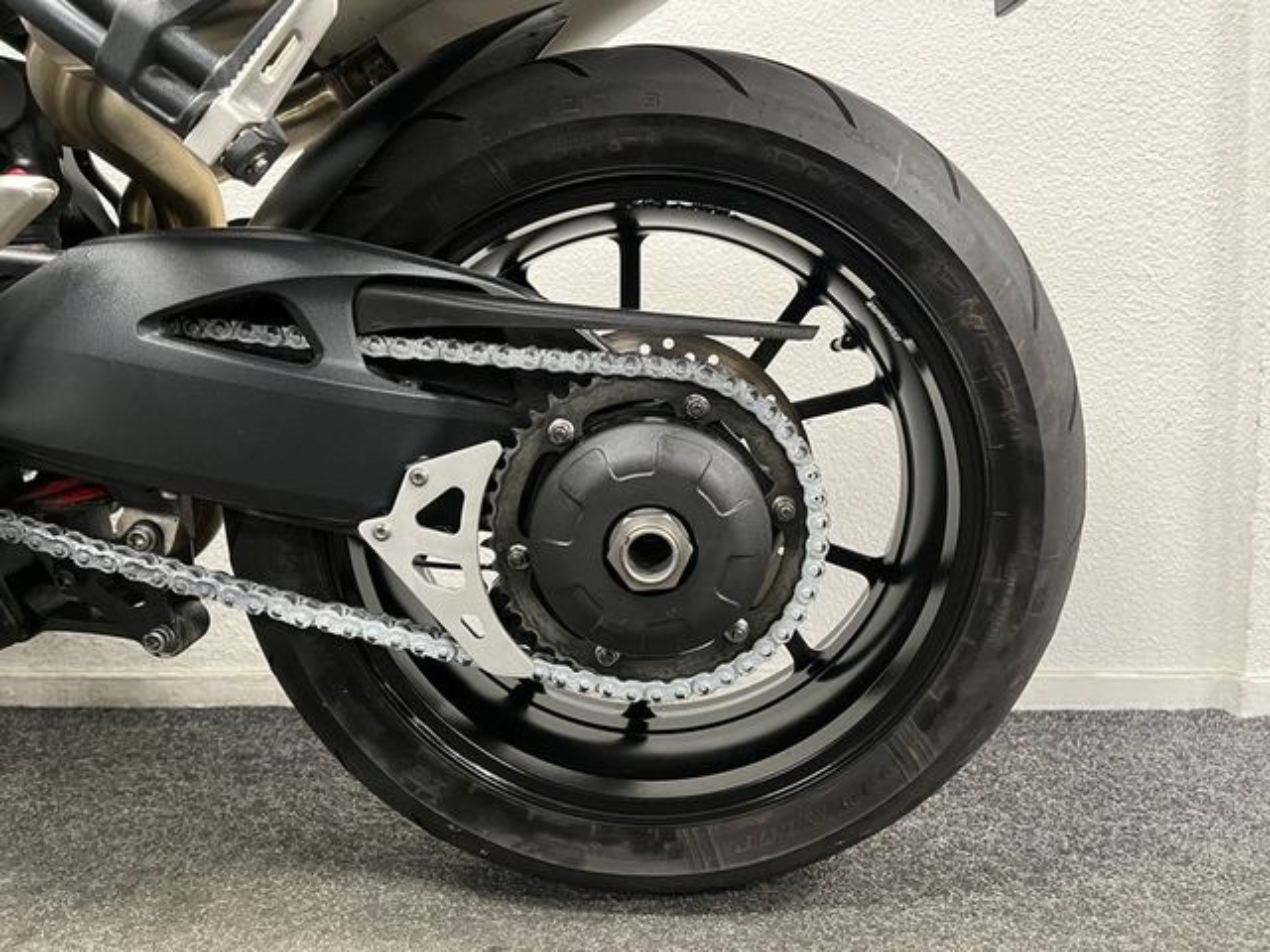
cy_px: 476
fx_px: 954
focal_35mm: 26
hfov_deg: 67.3
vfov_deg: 53.1
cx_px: 635
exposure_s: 1/50
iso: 500
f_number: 1.6
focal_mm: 5.1
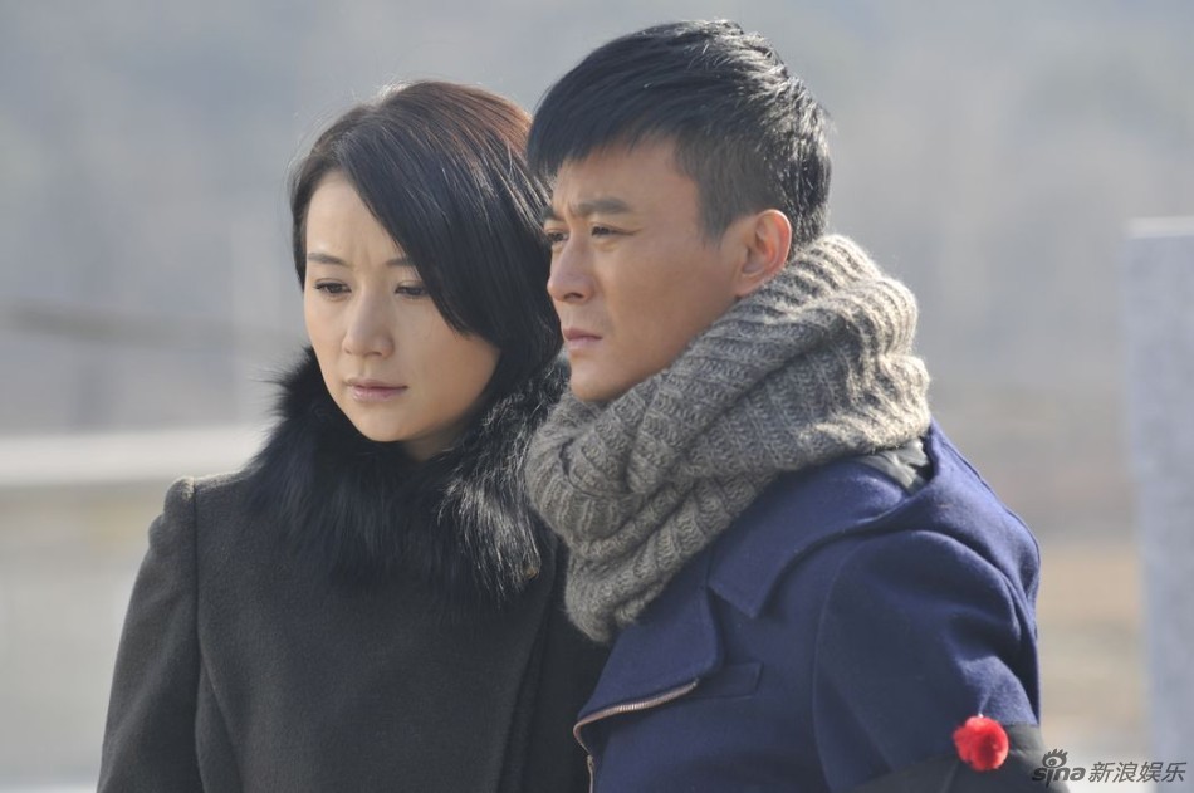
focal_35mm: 255
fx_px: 8447
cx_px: 597
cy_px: 396
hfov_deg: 8.1
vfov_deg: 5.4
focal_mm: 170
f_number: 4.5
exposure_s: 1/250
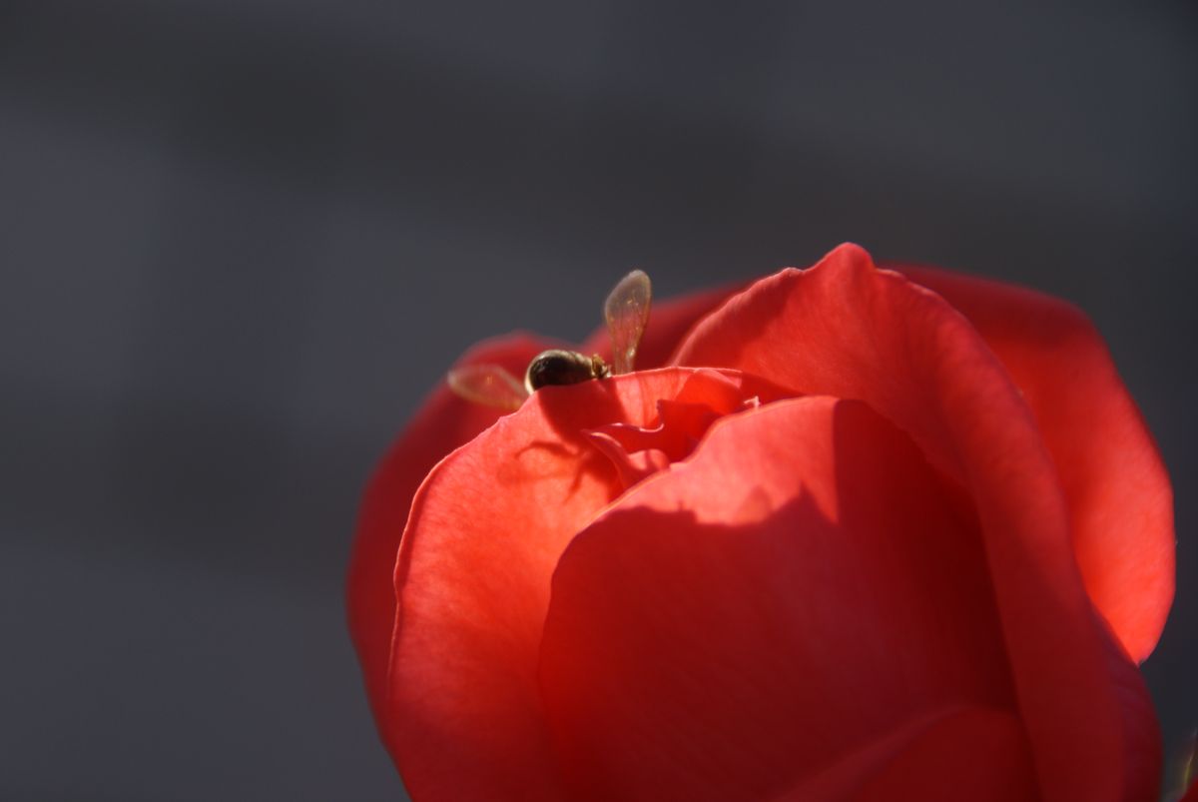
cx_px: 599
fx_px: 9994
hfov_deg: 6.9
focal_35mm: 300
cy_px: 401
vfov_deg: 4.6
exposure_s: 1/320
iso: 100
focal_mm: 200
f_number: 6.3
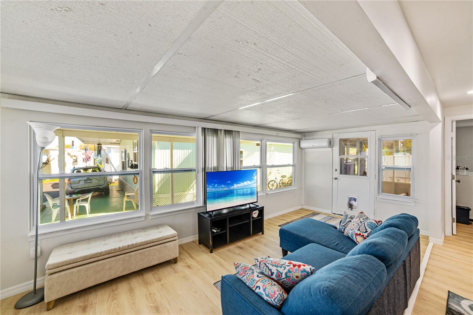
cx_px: 236
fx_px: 184
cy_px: 158
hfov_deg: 104.2
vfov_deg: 81.2
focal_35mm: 14
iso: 160
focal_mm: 14
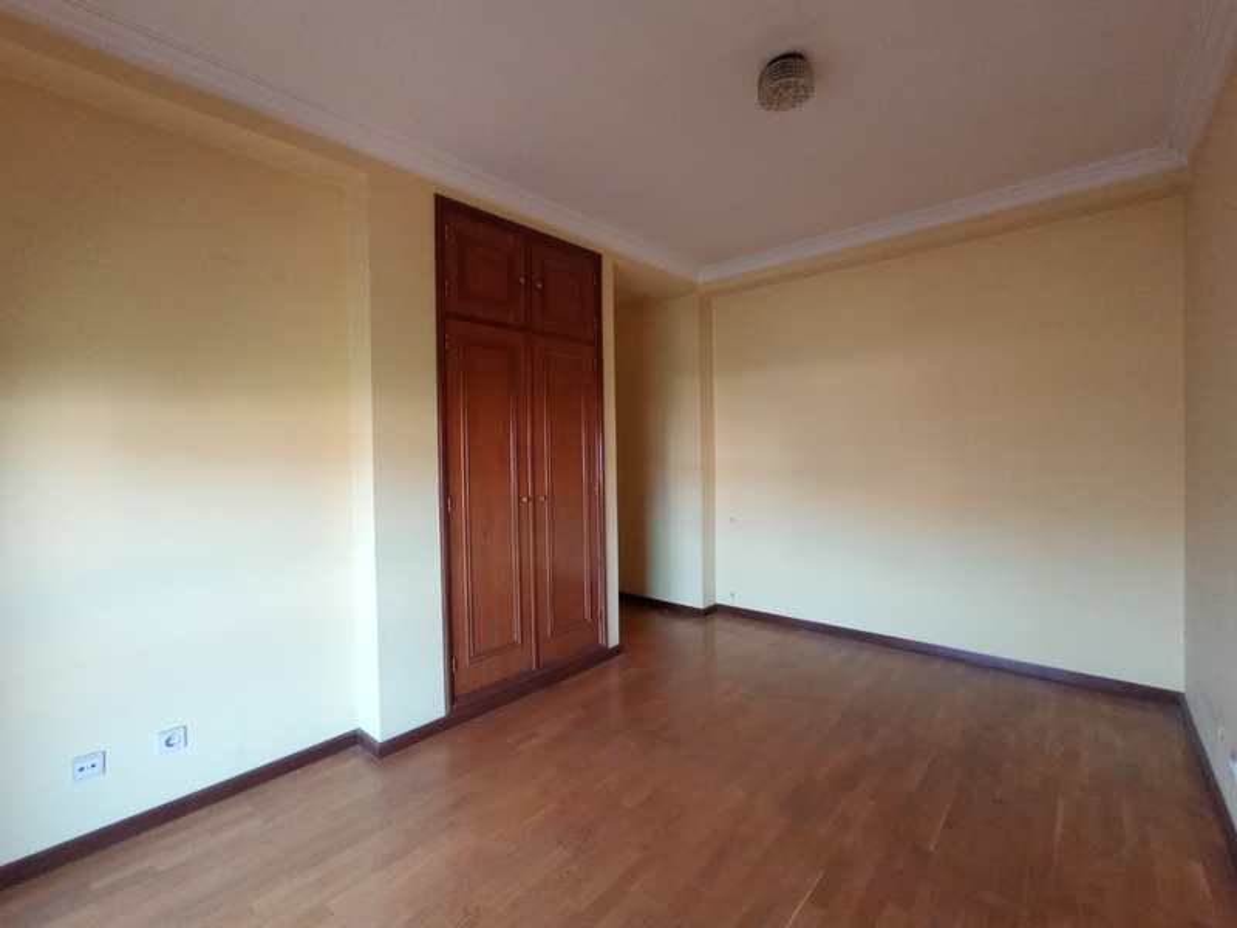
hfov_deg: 98.2
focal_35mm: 15
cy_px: 464
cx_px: 618
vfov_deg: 81.7
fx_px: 536
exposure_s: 1/33.3
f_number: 2.2
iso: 366
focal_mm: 1.65
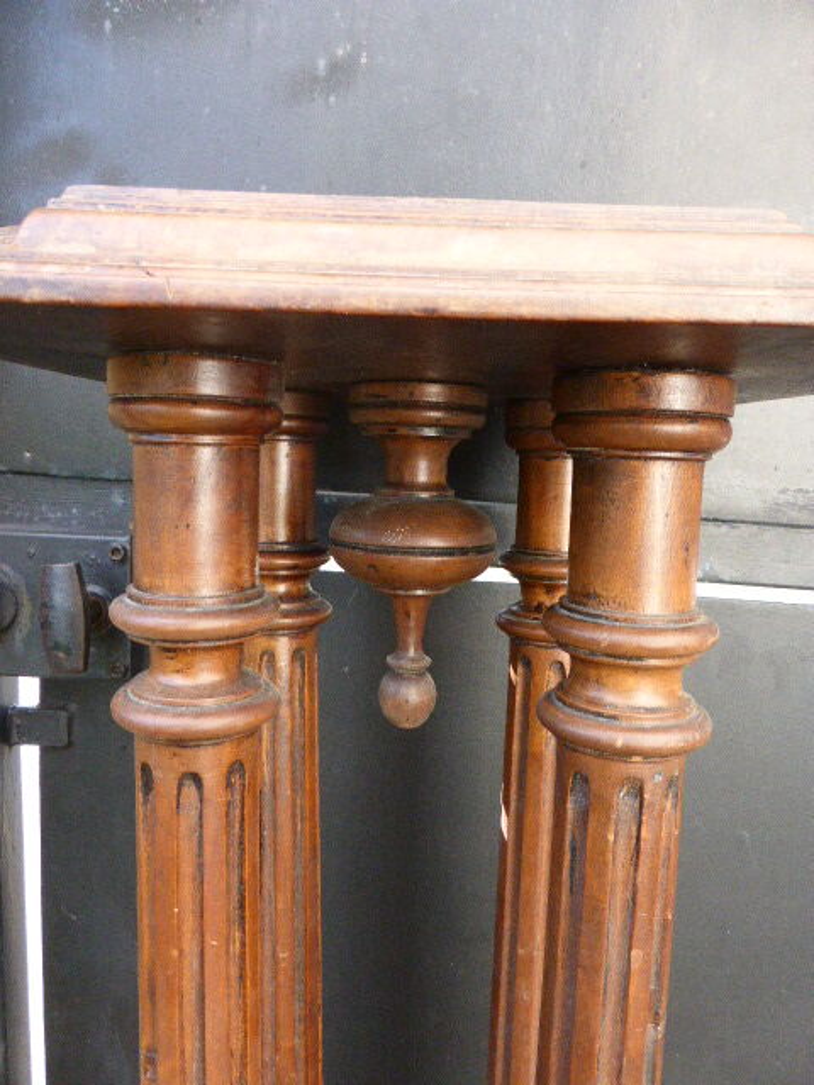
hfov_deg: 54.9
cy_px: 542
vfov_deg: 69.4
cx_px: 407
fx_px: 784
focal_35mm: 25
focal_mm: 4.3
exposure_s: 1/250
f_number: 3.3
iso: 500
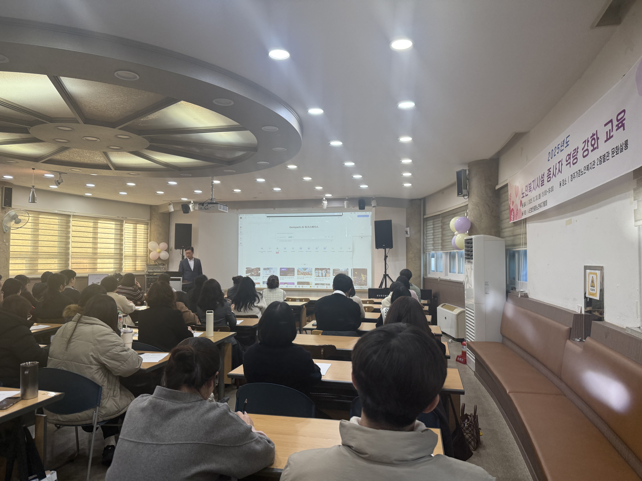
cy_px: 240
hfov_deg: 71.6
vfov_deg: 56.8
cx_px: 321
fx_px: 445
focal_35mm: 24
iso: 160
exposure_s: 1/174
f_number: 1.78
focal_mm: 6.76
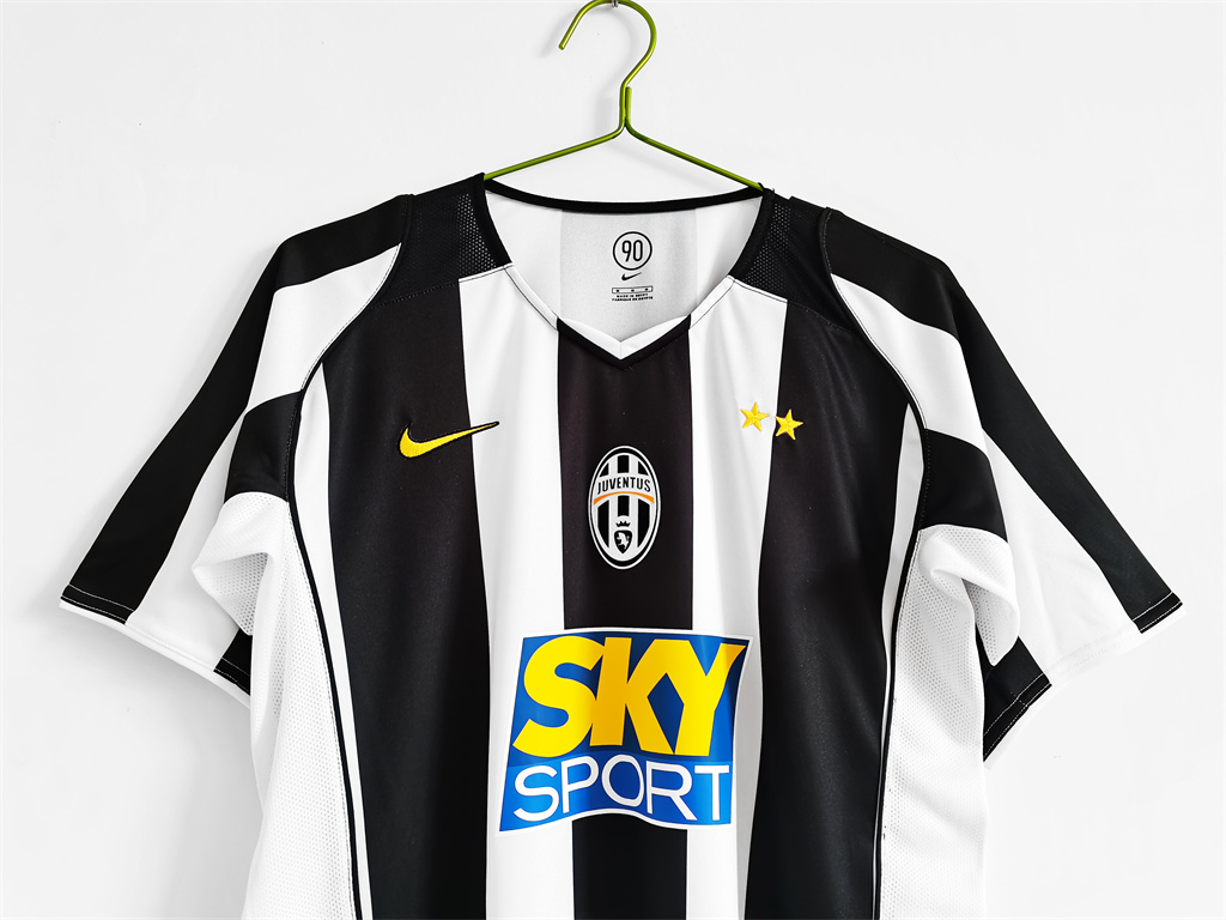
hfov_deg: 67.3
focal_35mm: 26
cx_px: 613
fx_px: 921
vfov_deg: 53.1
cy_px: 460
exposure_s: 1/100
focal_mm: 5.58
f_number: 1.8
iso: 200
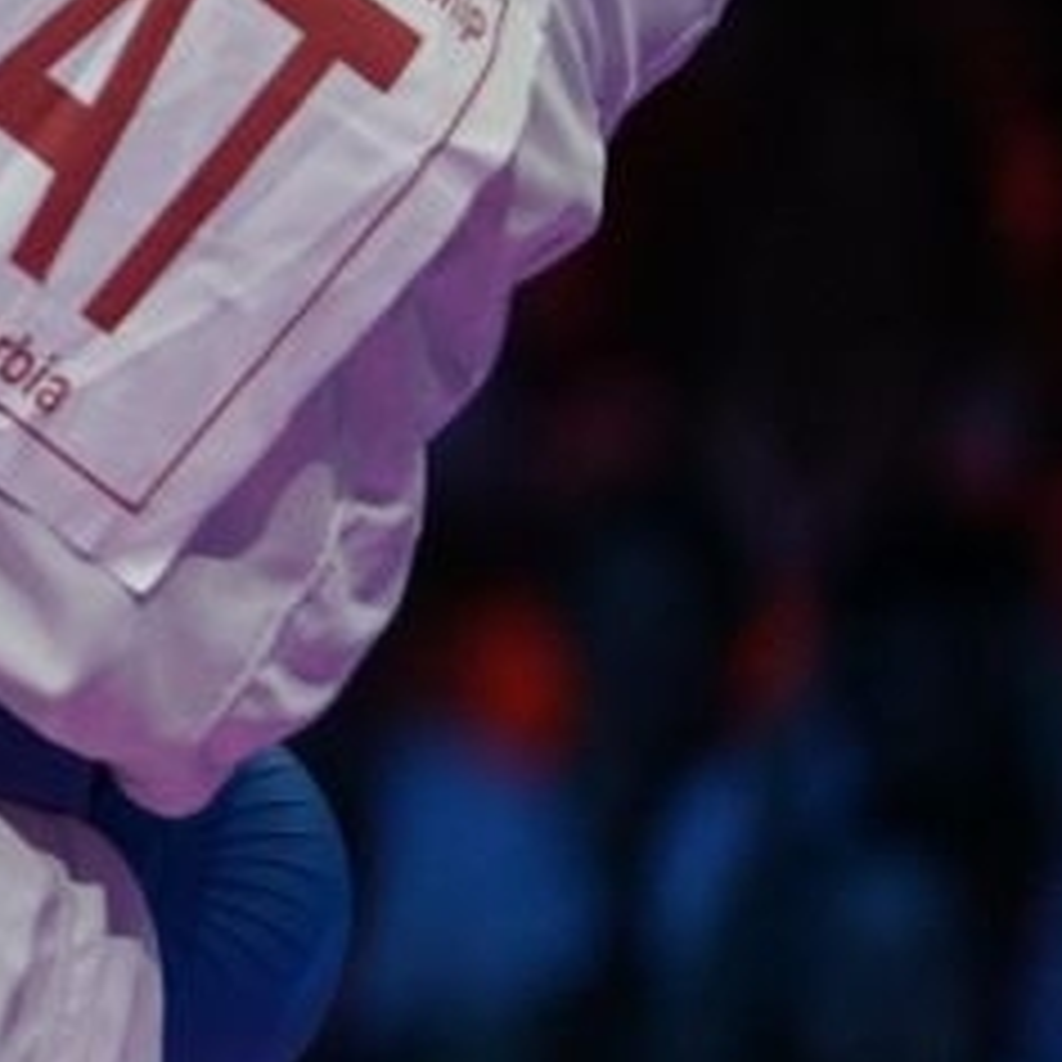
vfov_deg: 1.4
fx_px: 43596
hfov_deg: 1.4
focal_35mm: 1256
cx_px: -2304
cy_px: 279
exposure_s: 1/1000
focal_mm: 194
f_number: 2.8
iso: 1250
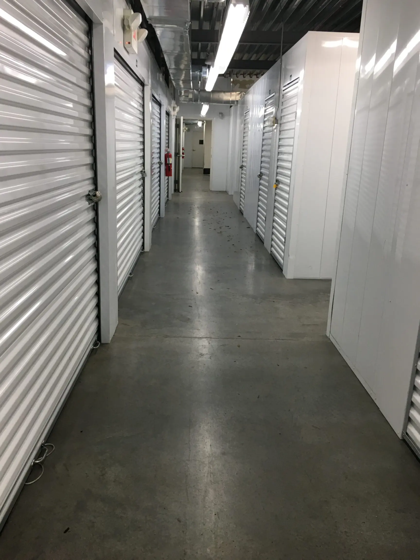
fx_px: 469
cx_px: 210
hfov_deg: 48.2
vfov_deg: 61.7
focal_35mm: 29
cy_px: 280
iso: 32
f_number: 2.2
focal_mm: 4.15
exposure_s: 1/30
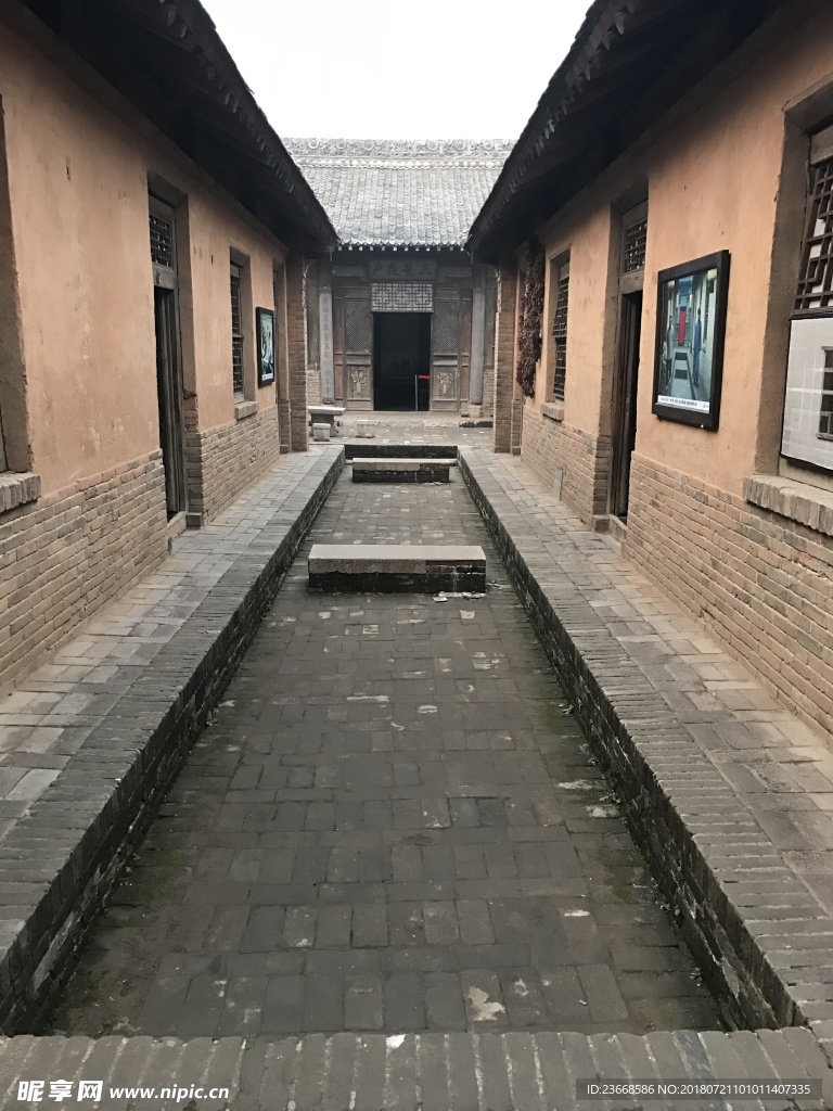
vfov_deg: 63.4
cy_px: 556
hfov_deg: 49.7
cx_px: 416
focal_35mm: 28
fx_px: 898
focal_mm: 3.99
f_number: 1.8
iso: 80
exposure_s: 1/17
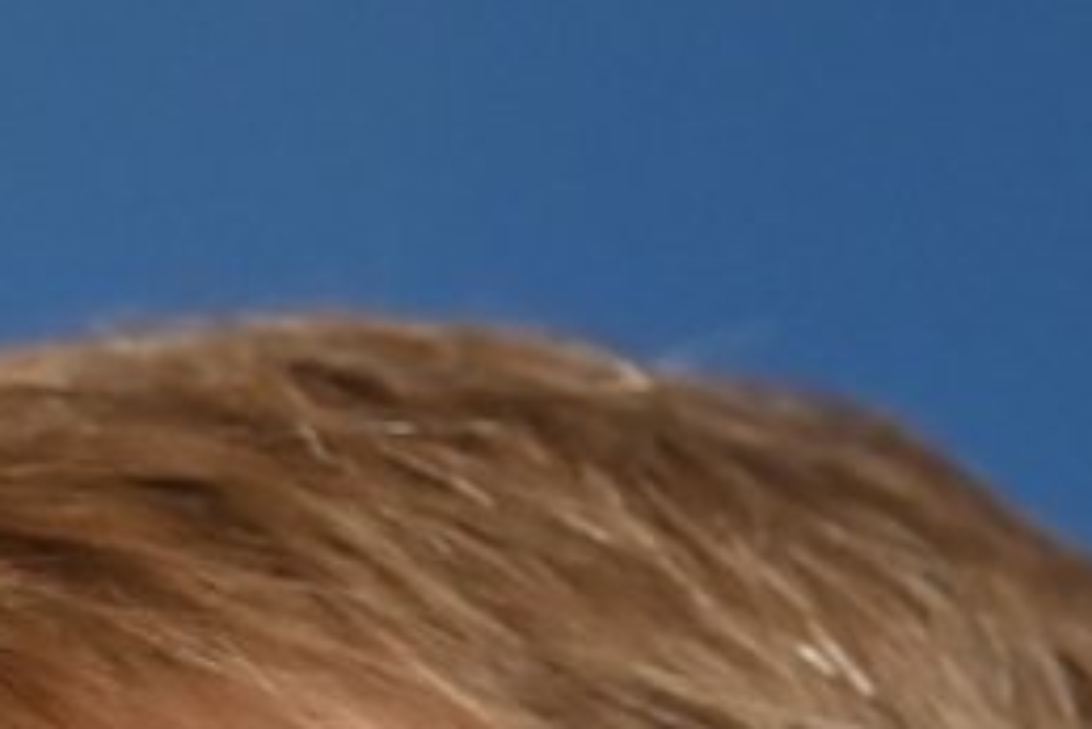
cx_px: -114
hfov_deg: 2.0
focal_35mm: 1031
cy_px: 1993
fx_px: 31290
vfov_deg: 1.3
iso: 1100
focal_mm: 165
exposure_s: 1/160
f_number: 2.8
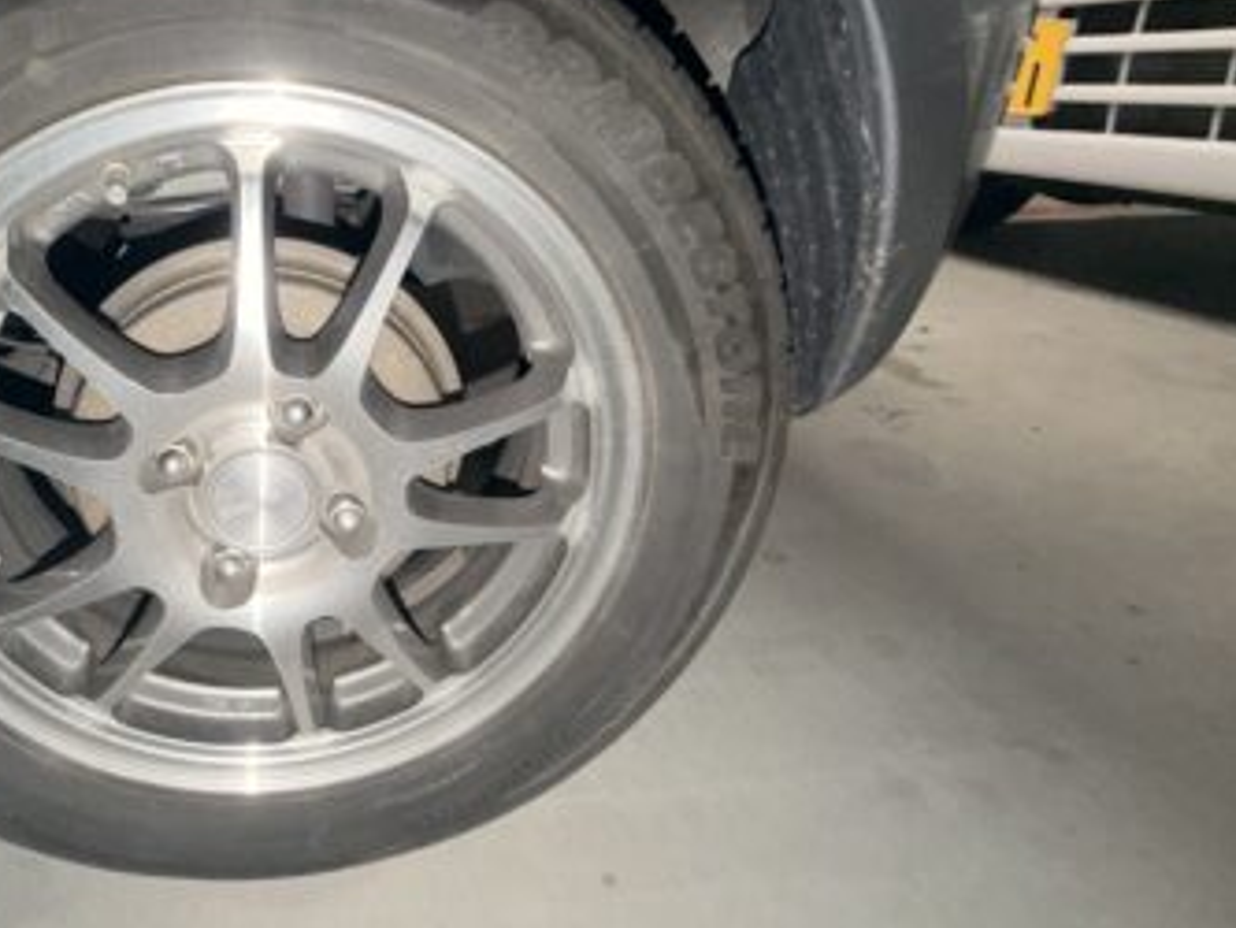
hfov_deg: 74.5
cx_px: 341
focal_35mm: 21
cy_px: 351
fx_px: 750
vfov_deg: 62.6
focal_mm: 2.22
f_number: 2.2
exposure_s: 1/41
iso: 125
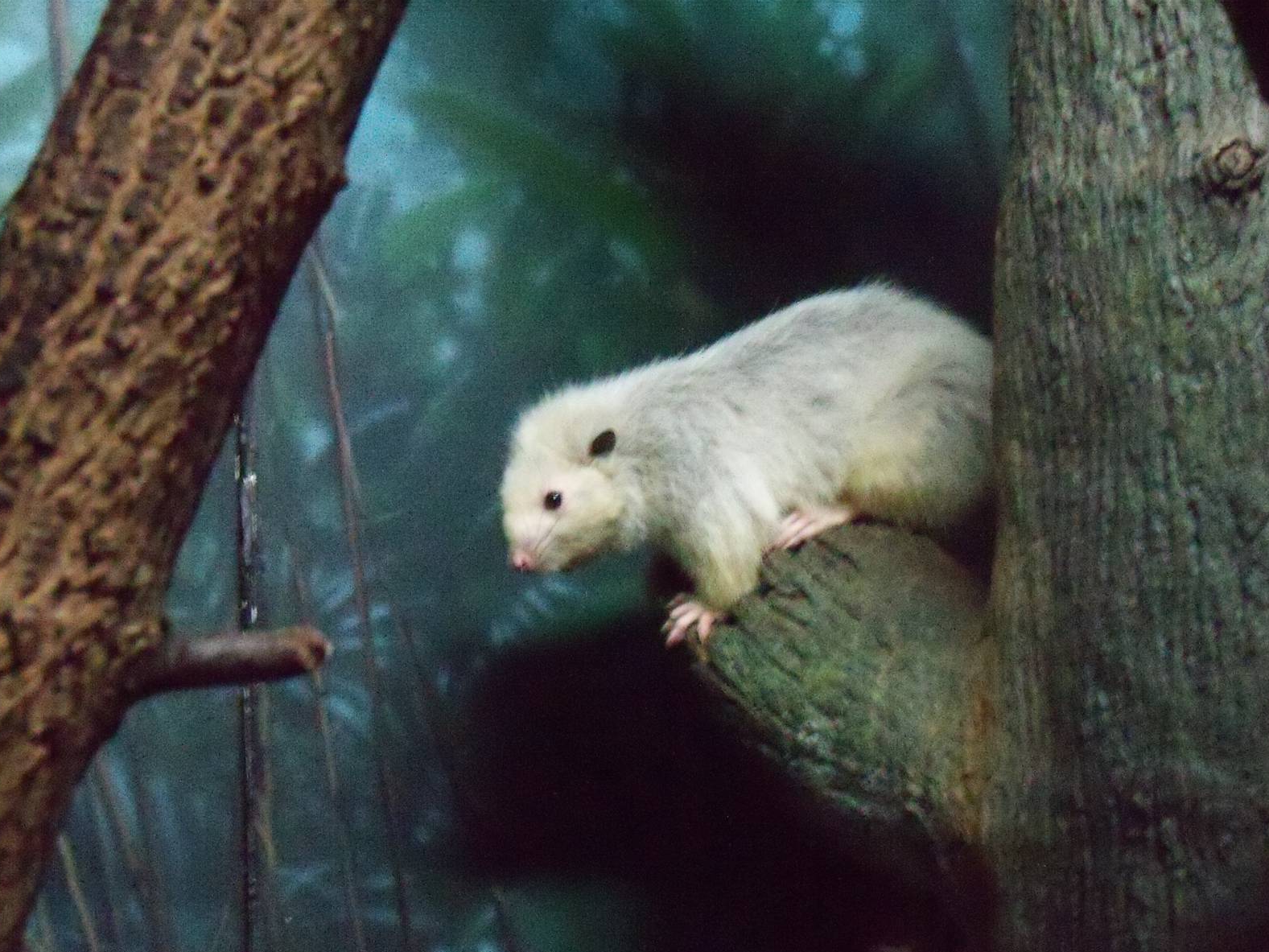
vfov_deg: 20.7
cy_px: 481
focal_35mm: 71
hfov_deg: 27.4
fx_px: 2603
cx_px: 632
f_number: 4.1
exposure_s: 1/2
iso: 1600
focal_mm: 12.3
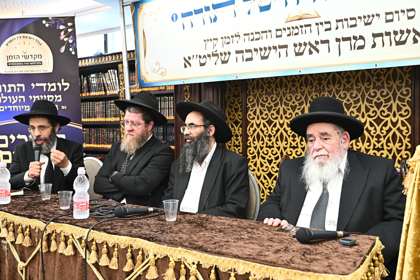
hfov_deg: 58.7
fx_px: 373
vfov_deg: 41.1
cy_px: 140
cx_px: 210
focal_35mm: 32
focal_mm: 32
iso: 1600
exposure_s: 1/200
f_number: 4
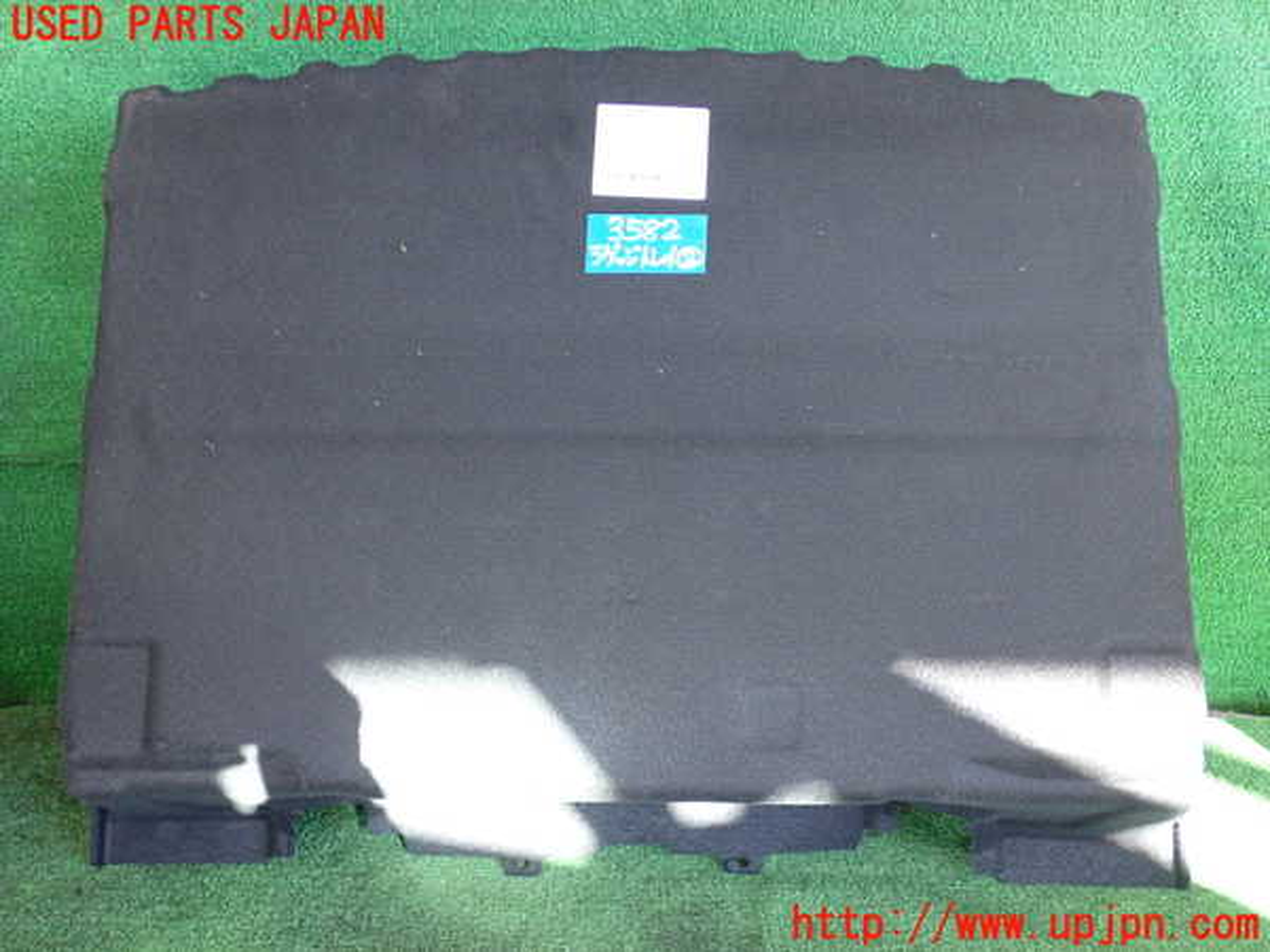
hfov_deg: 51.4
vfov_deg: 39.7
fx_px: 1321
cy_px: 476
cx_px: 635
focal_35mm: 36
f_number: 2.5
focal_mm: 6.37
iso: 800
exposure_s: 1/125
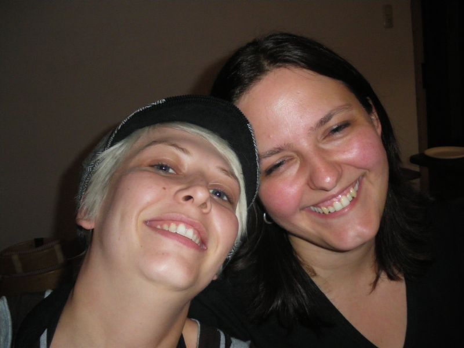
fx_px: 483
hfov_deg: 51.4
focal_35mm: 36
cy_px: 174
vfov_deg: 39.7
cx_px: 232
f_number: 3.5
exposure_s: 1/50
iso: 400
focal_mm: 6.3
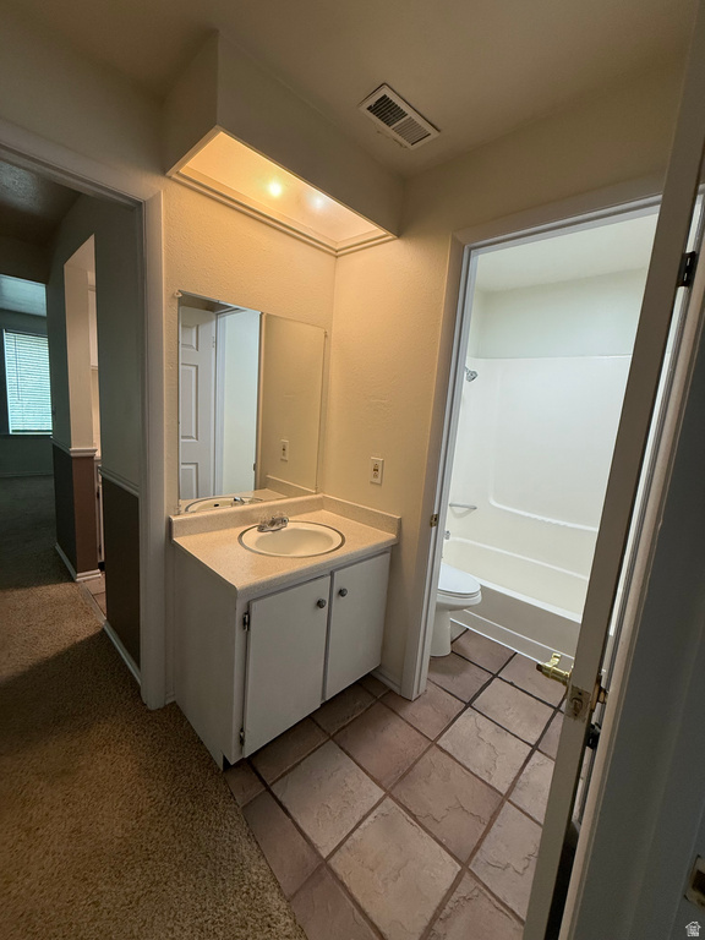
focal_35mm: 14
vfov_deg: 102.1
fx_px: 380
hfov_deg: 85.7
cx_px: 352
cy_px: 470
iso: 250
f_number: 2.2
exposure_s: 1/120
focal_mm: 2.22
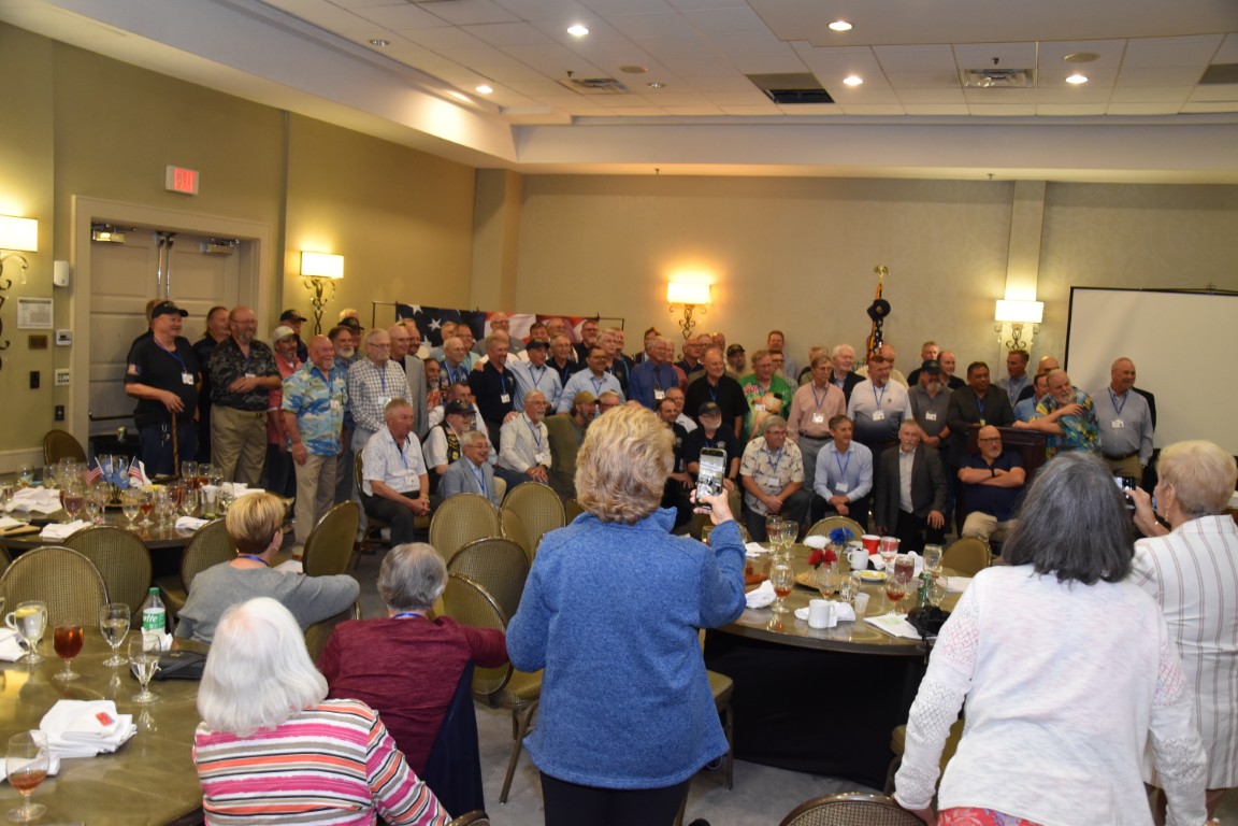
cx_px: 619
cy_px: 413
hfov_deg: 59.5
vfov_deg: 41.7
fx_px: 1083
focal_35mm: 32
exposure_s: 1/60
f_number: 3.8
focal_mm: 21
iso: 1250
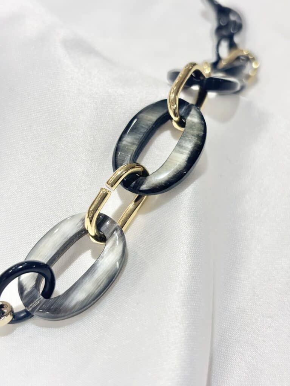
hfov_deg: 28.0
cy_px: 193
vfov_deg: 36.8
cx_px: 145
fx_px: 581
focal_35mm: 52
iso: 32
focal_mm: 5.96
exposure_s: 1/191
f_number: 1.6
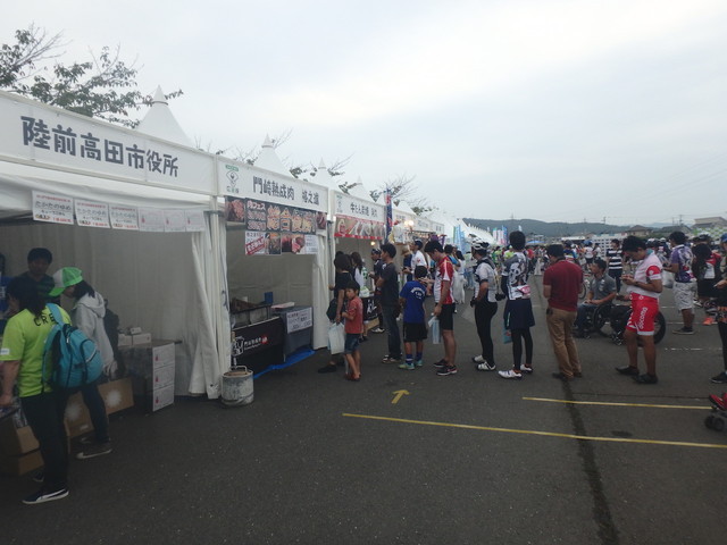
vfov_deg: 63.4
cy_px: 272
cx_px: 364
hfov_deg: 79.0
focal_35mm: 21
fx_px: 441
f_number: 3.5
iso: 125
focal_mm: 3.7
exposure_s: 1/400
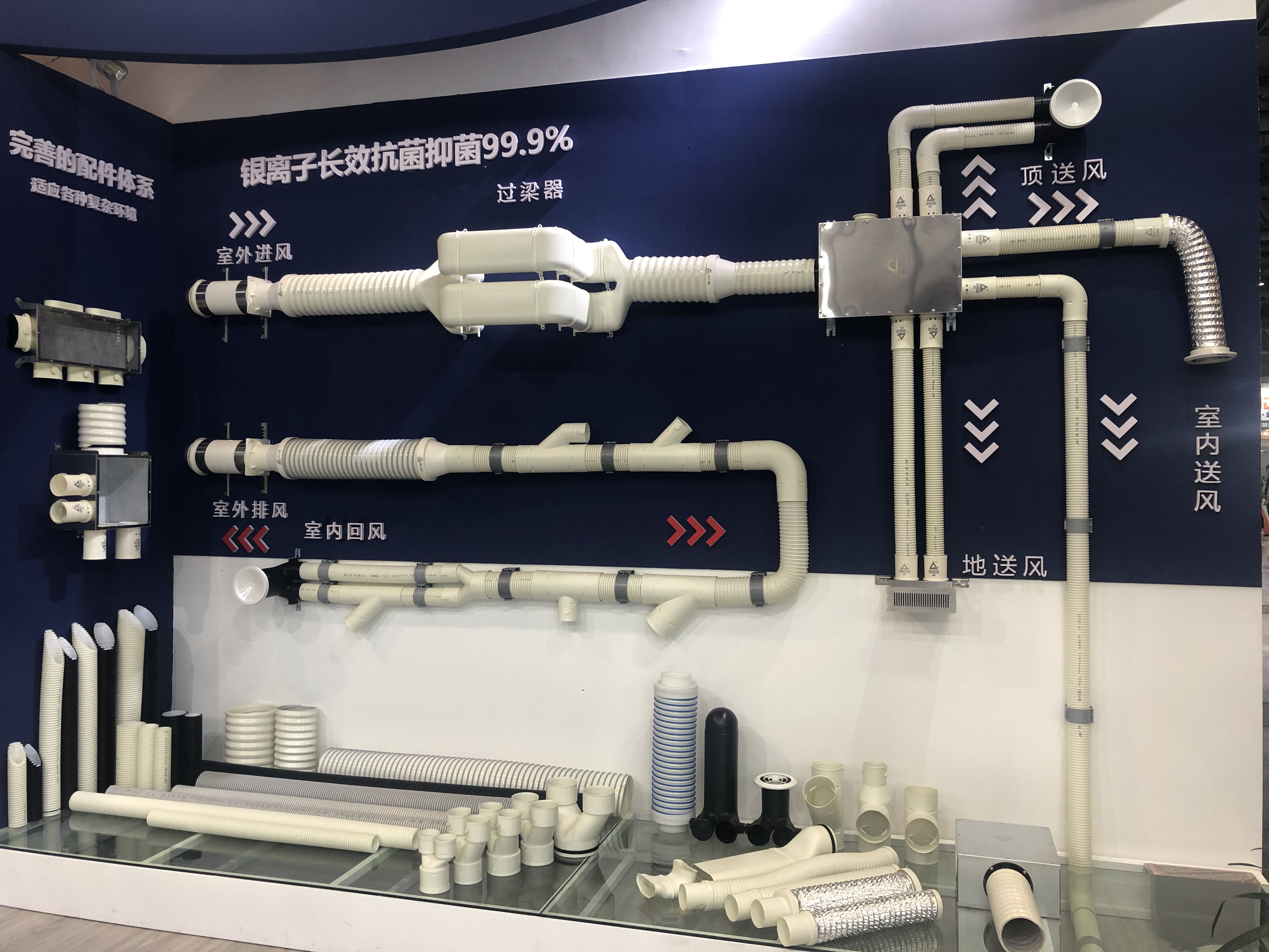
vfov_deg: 49.7
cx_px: 634
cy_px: 476
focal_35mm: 28
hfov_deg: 63.4
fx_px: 1026
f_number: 1.8
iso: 25
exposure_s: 1/33
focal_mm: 4
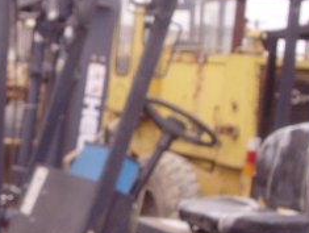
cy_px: 184
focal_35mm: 106
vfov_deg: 13.9
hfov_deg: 18.0
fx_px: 948
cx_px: -13
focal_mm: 6.6
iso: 80
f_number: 6.3
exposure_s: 1/125
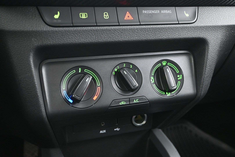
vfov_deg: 38.4
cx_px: 118
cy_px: 78
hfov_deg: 55.1
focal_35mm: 34
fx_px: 225
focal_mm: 23
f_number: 4.2
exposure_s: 1/4
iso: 2500
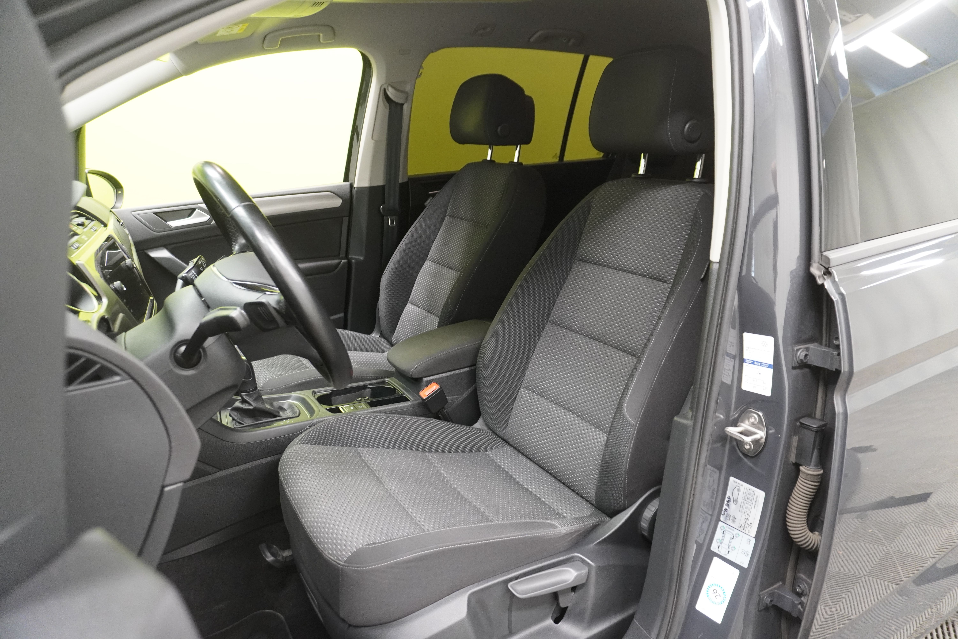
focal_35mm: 24
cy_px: 320
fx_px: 639
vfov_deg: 53.1
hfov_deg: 73.7
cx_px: 479
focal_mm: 16
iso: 2000
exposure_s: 1/30
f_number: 3.5
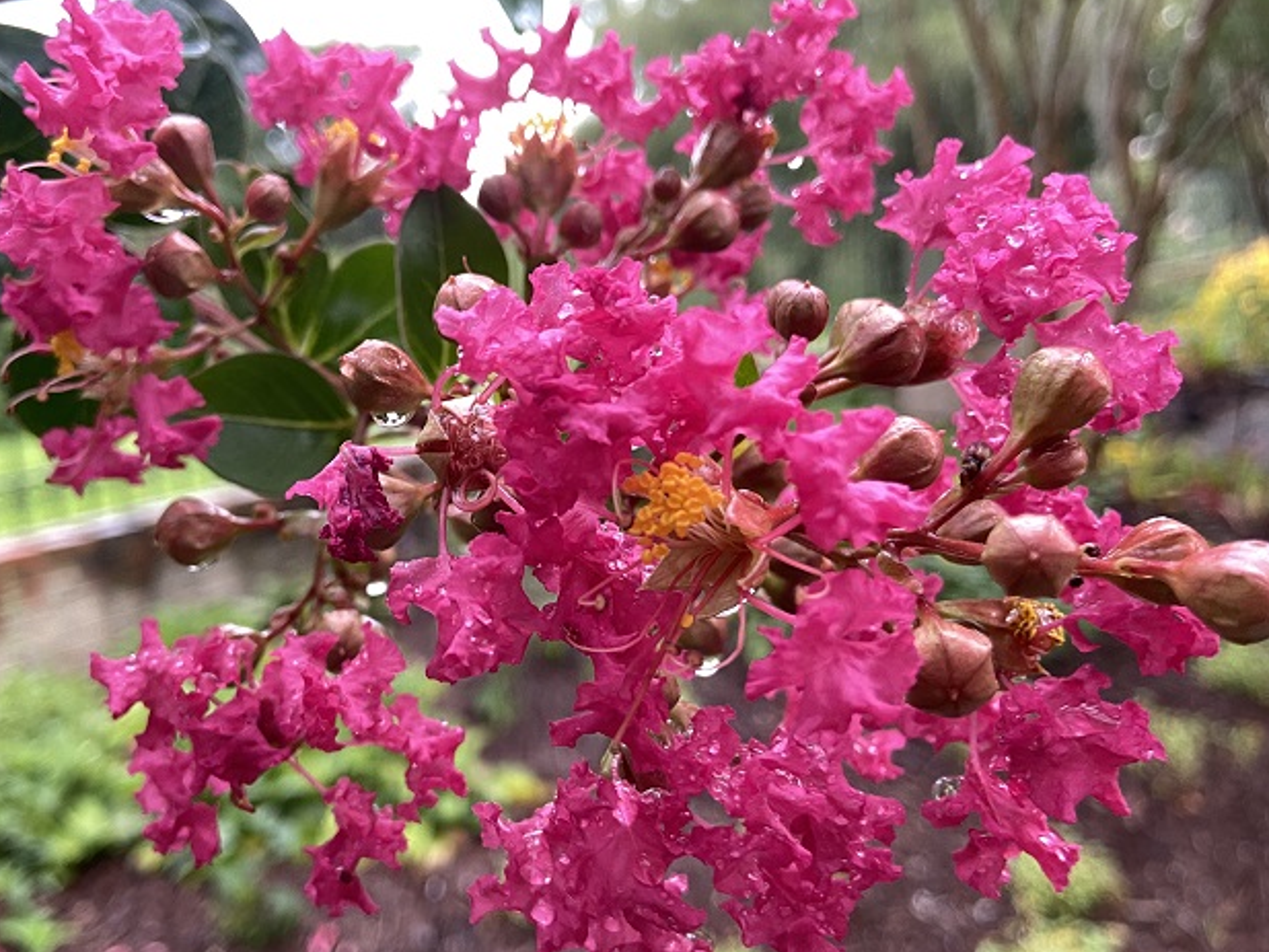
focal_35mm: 34
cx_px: 491
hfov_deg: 53.5
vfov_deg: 41.8
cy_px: 472
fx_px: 1247
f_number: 1.8
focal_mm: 4.25
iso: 125
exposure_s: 1/72
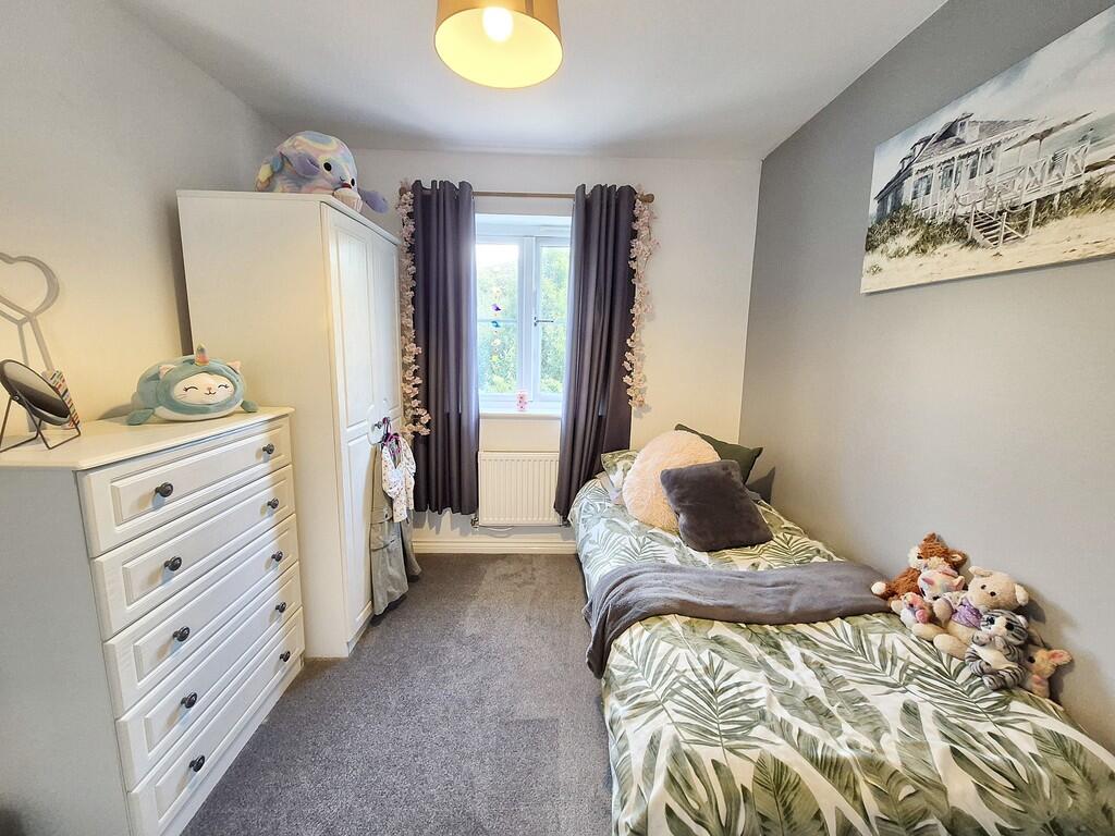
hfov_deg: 106.2
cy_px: 418
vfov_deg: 89.9
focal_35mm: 13
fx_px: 419
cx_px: 558
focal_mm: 1.7
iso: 125
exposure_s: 1/50
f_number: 2.2
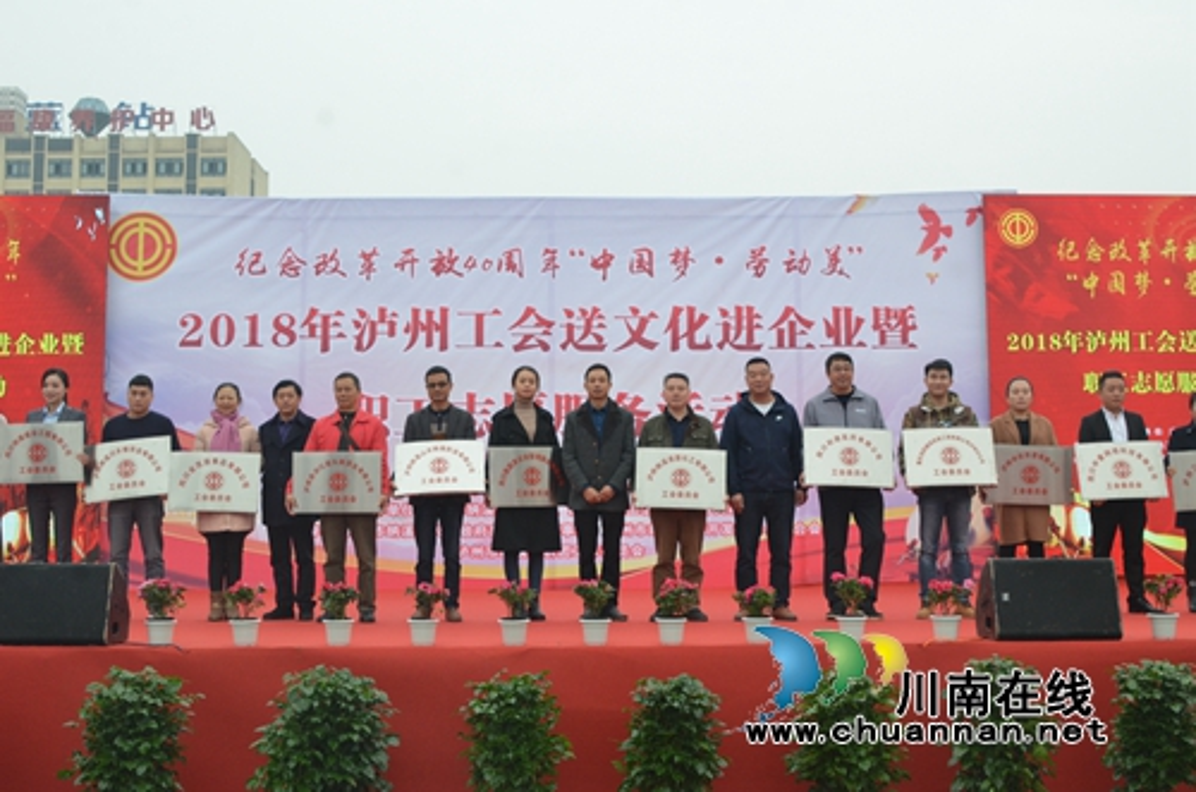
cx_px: 598
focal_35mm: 42
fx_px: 1392
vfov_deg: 31.7
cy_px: 396
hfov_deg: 46.5
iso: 1250
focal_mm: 28
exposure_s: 1/350
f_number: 9.5
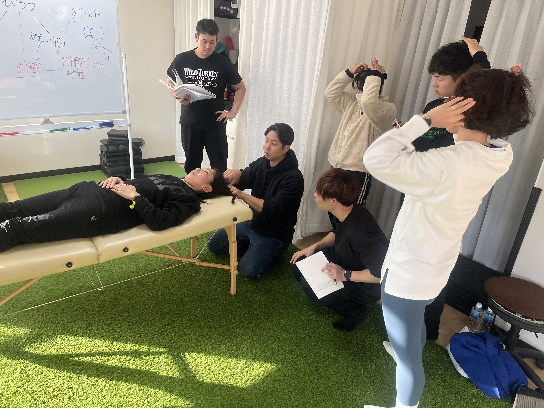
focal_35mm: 26
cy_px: 204
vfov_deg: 53.1
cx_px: 272
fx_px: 409
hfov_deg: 67.3
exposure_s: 1/100
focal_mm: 5.1
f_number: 1.6
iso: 100
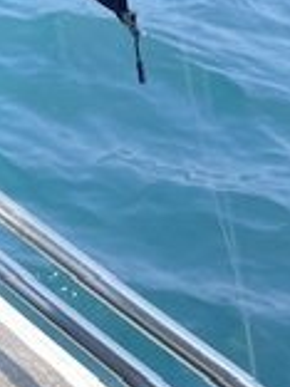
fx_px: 1195
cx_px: -240
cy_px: -330
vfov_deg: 15.5
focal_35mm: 107
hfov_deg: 12.6
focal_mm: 4.2
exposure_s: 1/647
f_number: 1.6
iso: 32
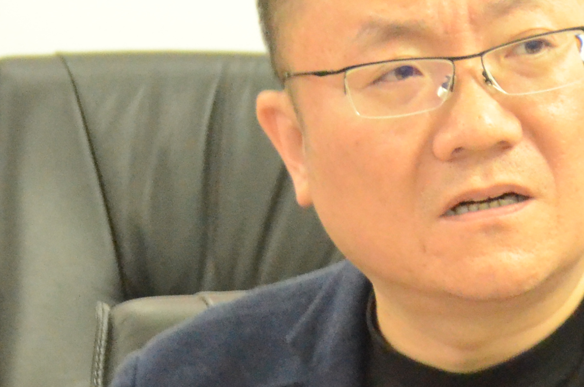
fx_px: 6152
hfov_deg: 5.4
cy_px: 198
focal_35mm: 380
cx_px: 355
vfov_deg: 3.6
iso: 5000
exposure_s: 1/25
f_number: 5.6
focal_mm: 62
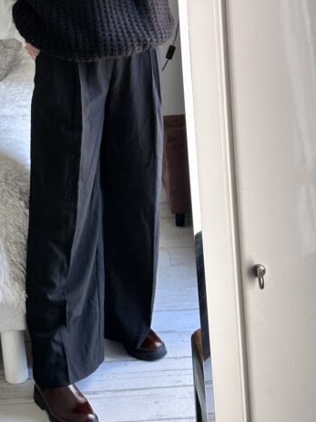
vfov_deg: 23.1
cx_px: 76
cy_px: 61
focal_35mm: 83
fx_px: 1011
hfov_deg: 17.7
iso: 80
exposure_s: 1/107
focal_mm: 6.86
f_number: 1.78
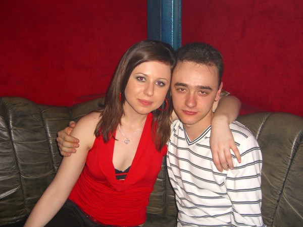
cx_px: 152
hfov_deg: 49.0
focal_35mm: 38
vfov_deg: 37.7
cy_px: 114
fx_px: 333
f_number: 2.8
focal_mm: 7.9
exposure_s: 1/60
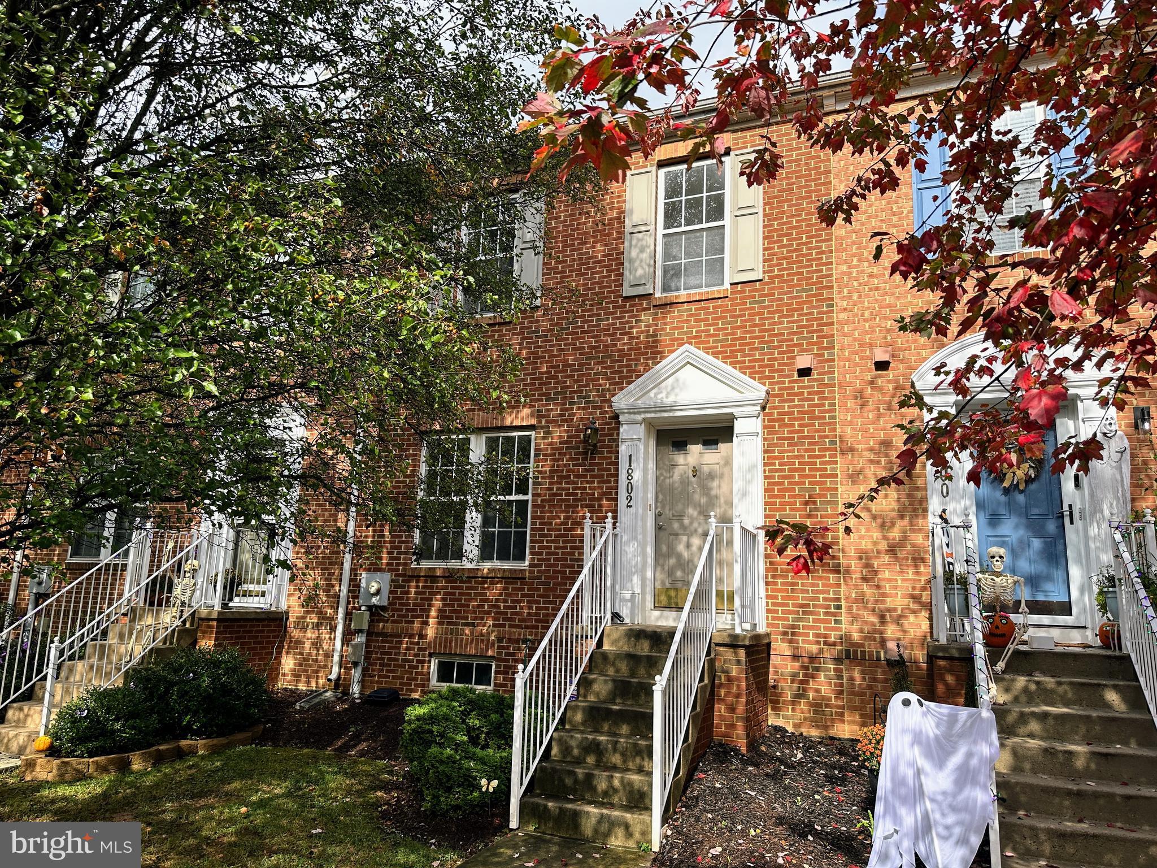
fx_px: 802
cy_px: 434
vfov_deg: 56.8
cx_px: 578
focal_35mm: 24
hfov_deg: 71.6
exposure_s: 1/1692
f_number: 1.78
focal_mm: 6.86
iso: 80
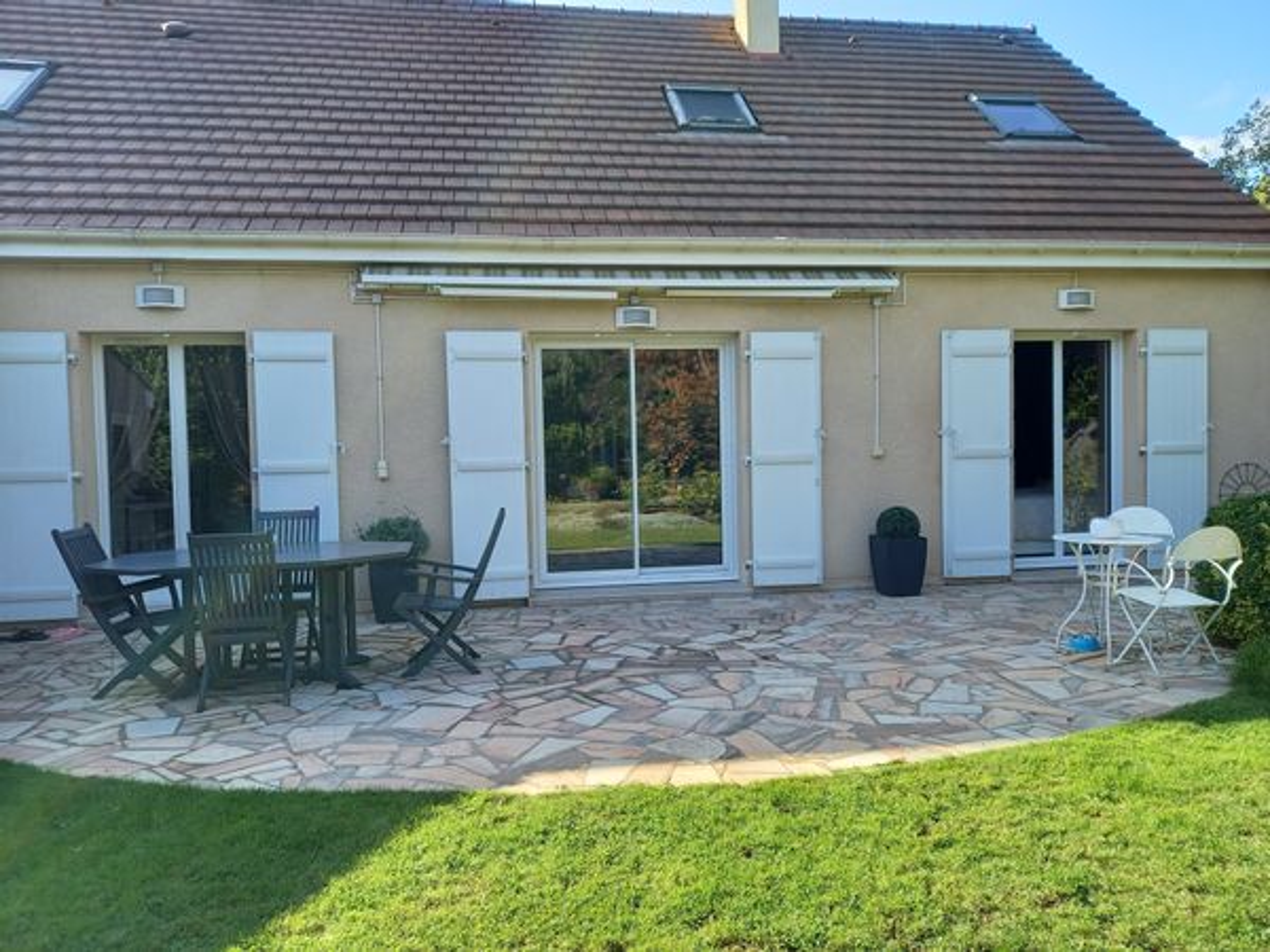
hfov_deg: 69.4
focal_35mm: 25
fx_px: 917
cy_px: 476
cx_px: 635
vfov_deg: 54.9
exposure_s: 1/222
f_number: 2
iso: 50
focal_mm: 4.6
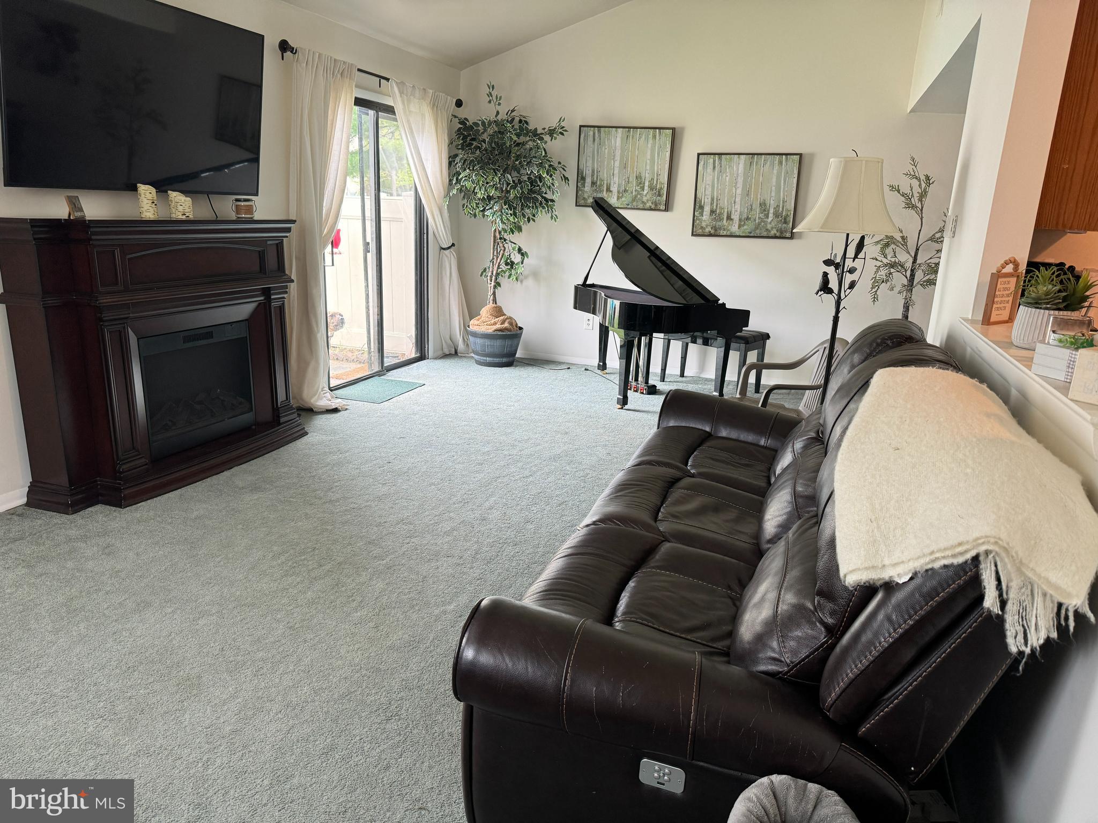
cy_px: 412
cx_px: 549
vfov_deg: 56.8
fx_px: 761
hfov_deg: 71.6
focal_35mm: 24
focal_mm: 6.76
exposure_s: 1/121
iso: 160
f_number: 1.78
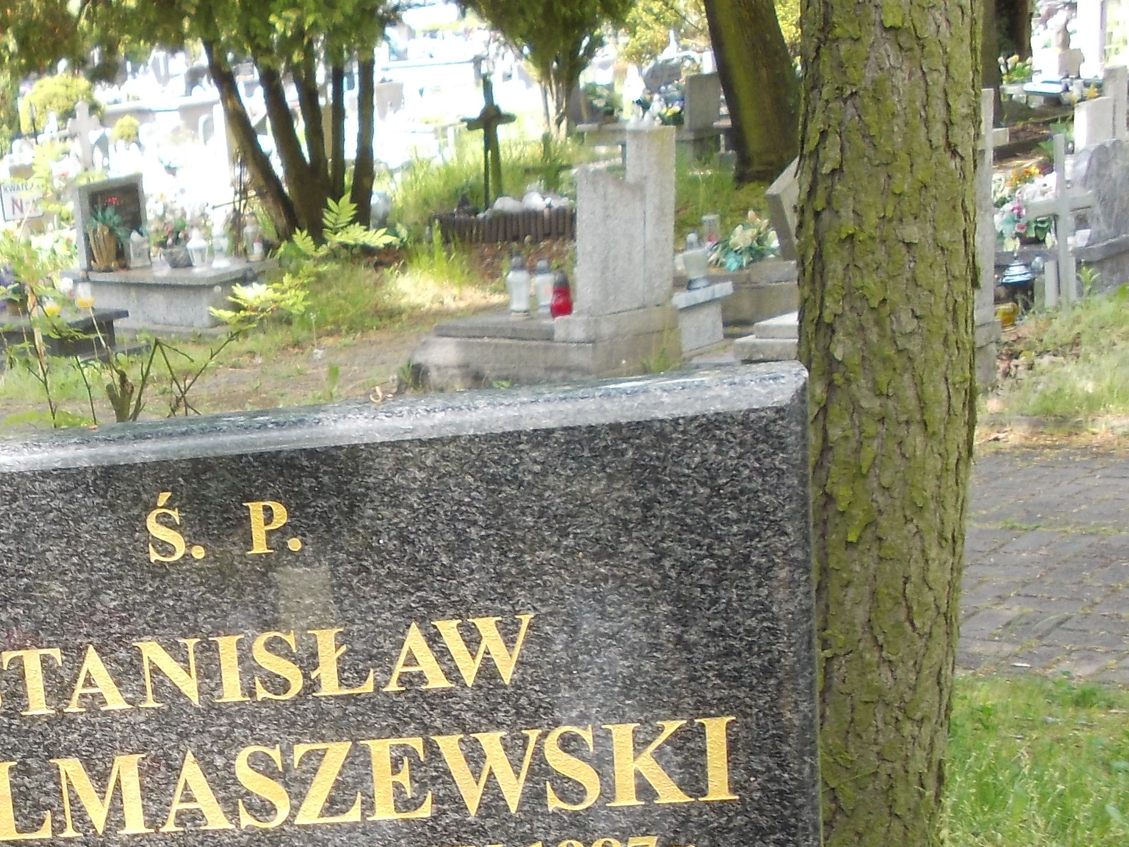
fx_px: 2316
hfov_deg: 26.4
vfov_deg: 20.4
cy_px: 702
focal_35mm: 71
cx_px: 84
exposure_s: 1/80
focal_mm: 5.3
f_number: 3.1
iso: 80
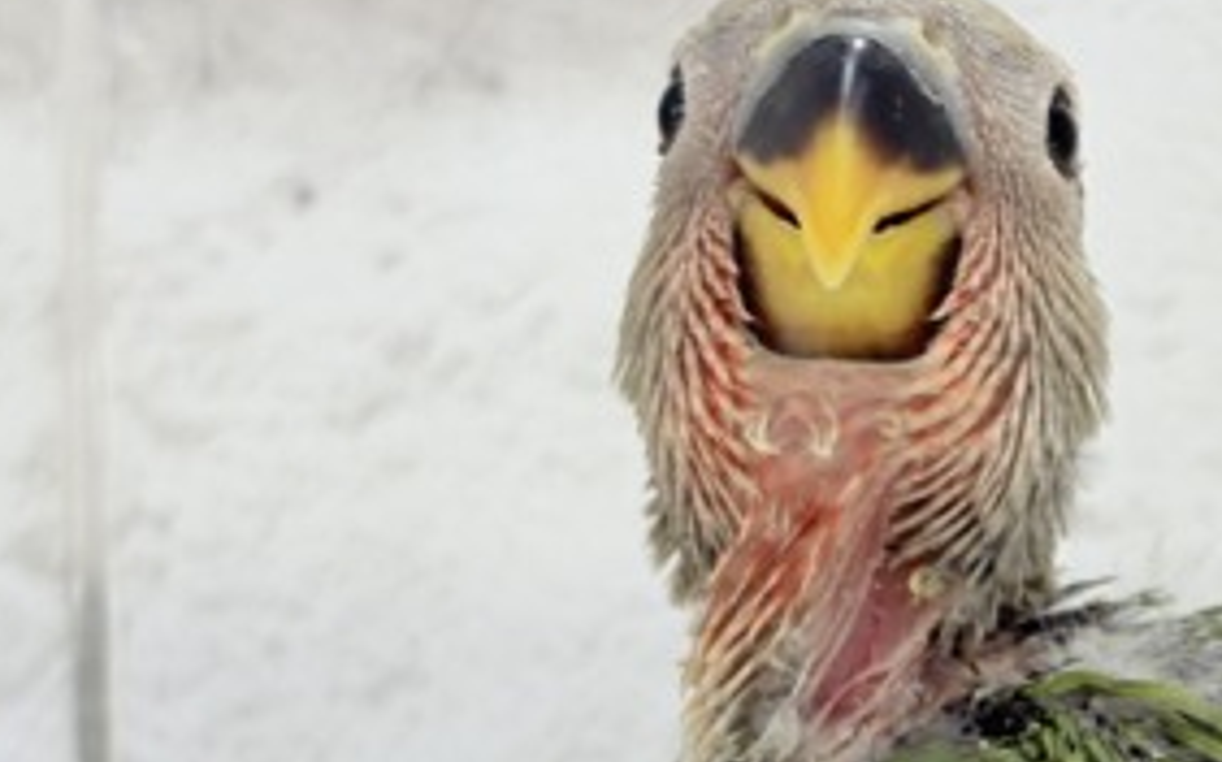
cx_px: 1326
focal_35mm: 125
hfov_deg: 16.2
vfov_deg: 10.4
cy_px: 766
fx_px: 4161
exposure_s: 1/50
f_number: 1.6
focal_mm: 5.96
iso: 40
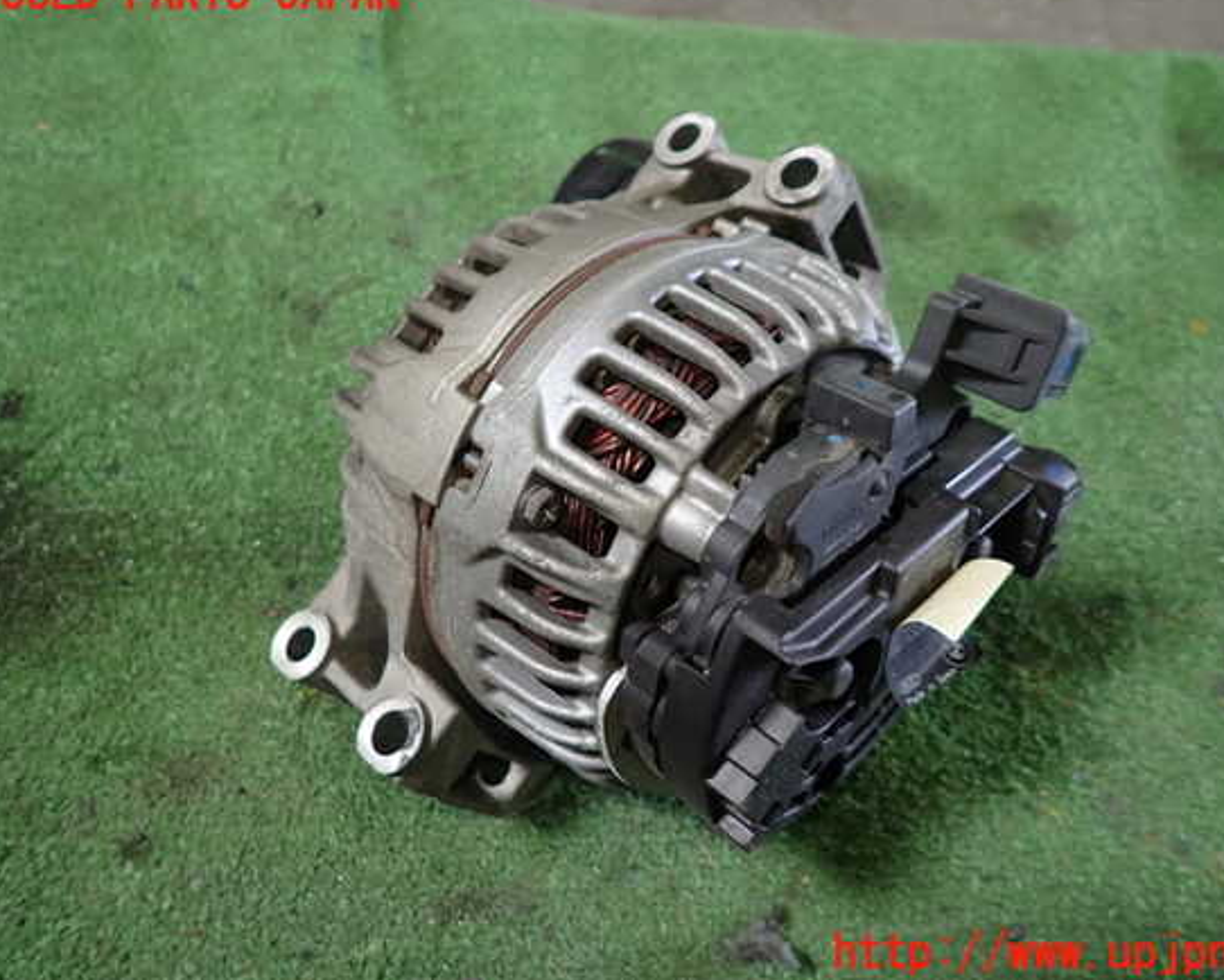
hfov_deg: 63.9
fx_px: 978
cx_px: 666
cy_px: 474
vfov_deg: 53.2
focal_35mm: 27
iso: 200
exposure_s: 1/50
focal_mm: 4.5
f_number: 2
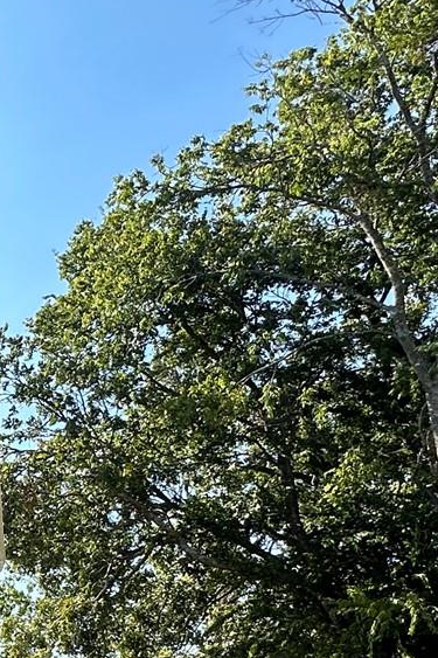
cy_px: 588
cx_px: -328
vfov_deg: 35.4
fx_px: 968
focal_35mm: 53
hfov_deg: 19.6
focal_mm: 2.22
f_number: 2.2
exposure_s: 1/744
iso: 40
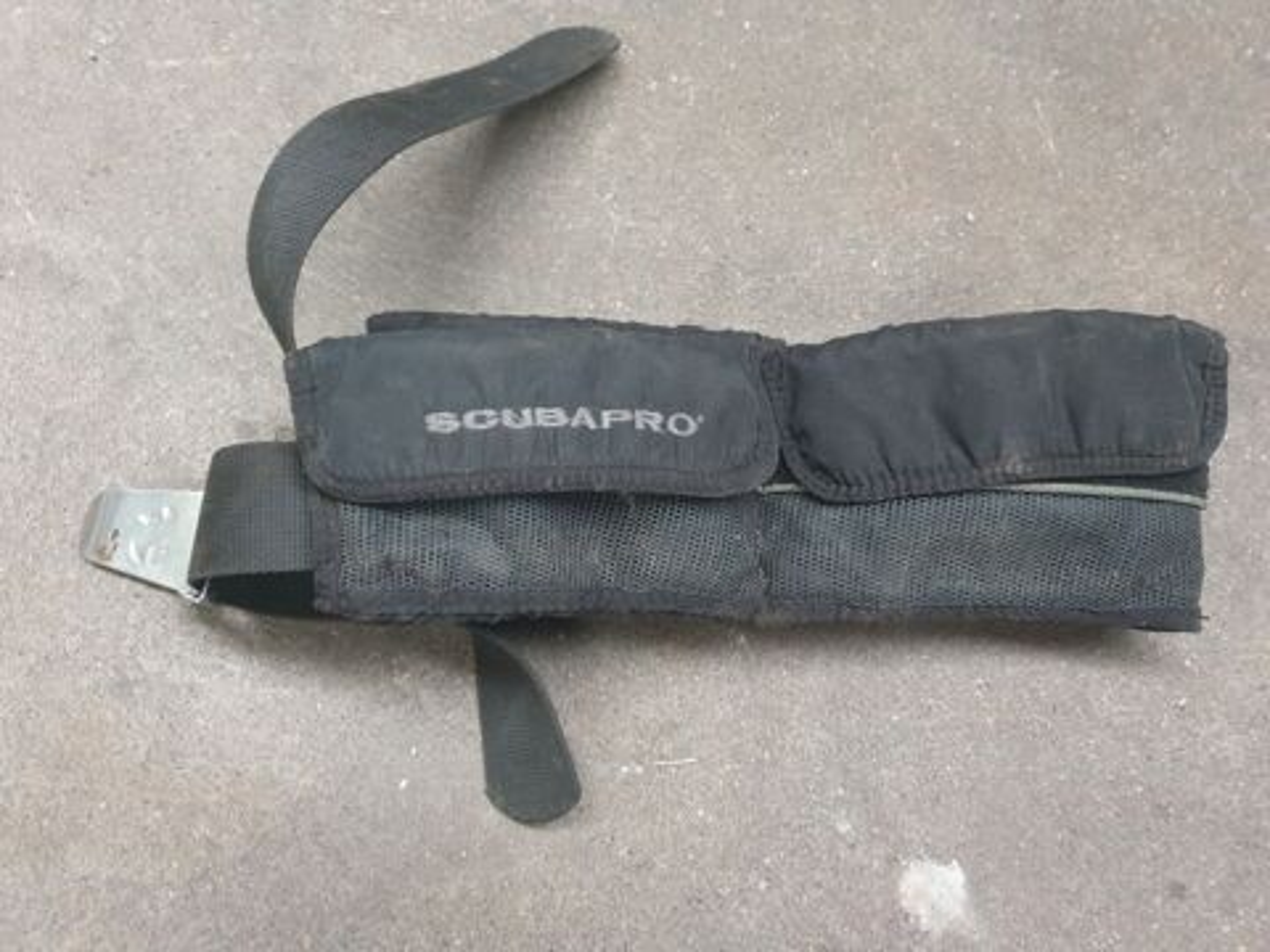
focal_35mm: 26
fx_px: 954
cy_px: 476
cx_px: 635
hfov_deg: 67.3
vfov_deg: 53.1
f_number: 1.5
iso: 250
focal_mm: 4.3
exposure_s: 1/13
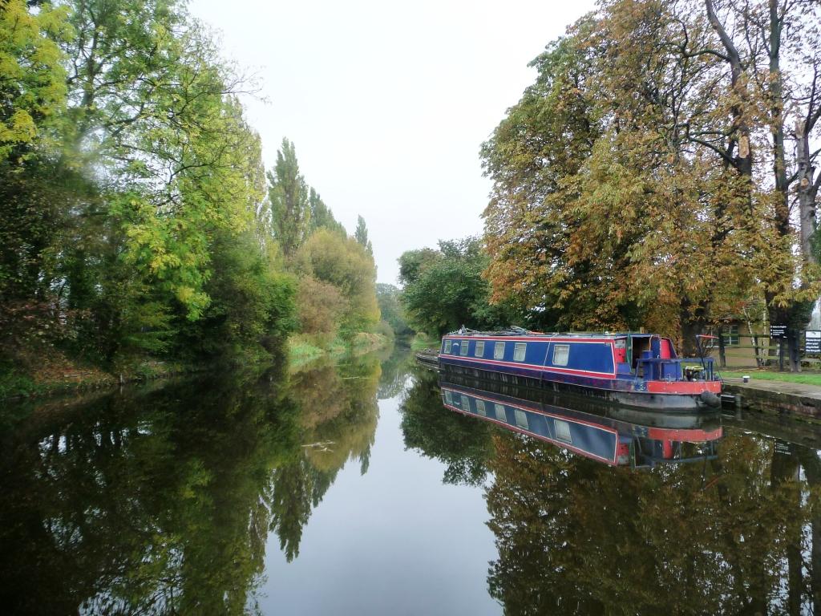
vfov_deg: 49.7
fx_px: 664
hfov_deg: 63.4
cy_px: 308
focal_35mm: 28
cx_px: 410
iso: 160
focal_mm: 4.7
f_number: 3.3
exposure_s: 1/60
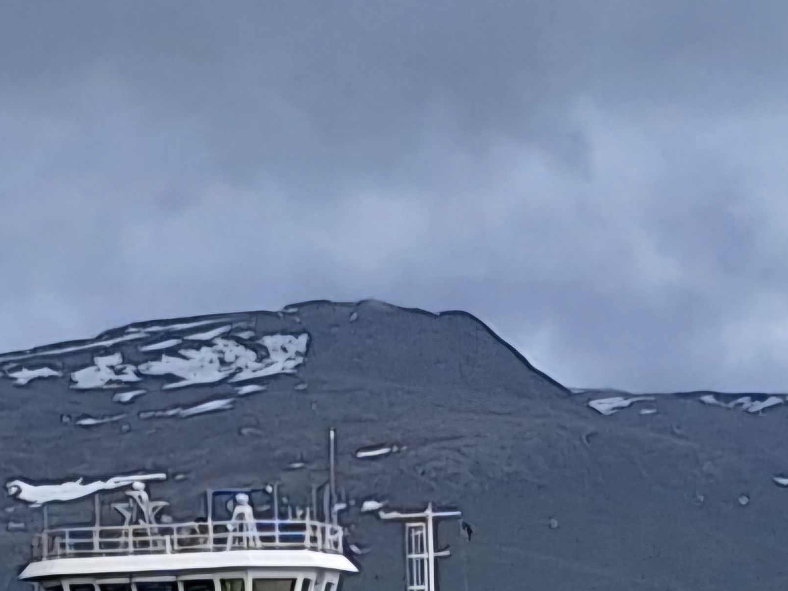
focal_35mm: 66
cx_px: -92
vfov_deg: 20.8
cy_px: 697
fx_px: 1502
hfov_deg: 26.9
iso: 40
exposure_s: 1/2500
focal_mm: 5.54
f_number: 1.8
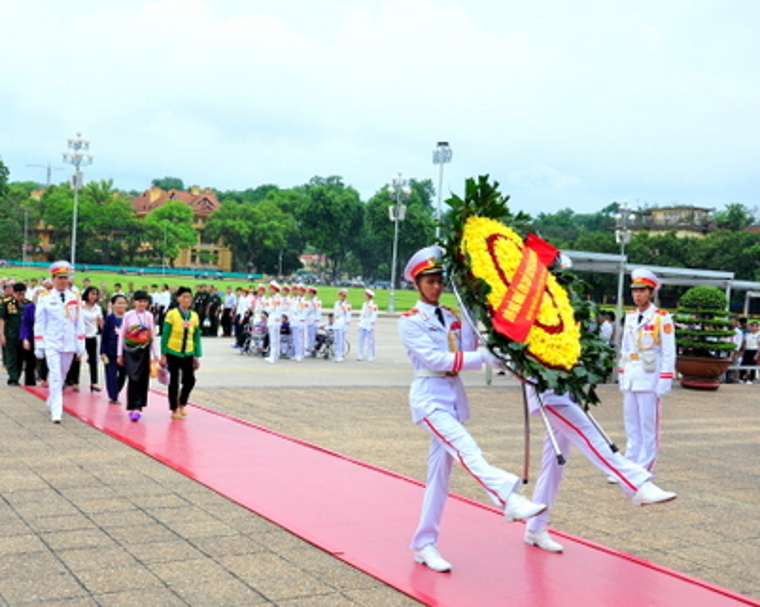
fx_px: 944
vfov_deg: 35.6
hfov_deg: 43.7
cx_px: 325
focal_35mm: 42
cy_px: 301
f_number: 8
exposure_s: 1/400
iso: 400
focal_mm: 24
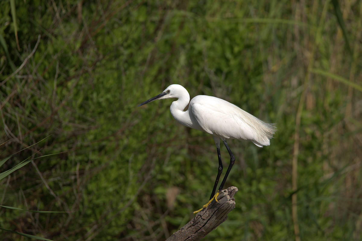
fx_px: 6035
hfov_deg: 3.4
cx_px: 181
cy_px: 120
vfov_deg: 2.3
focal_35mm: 600
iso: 640
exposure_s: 1/3200
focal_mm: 600
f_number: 8
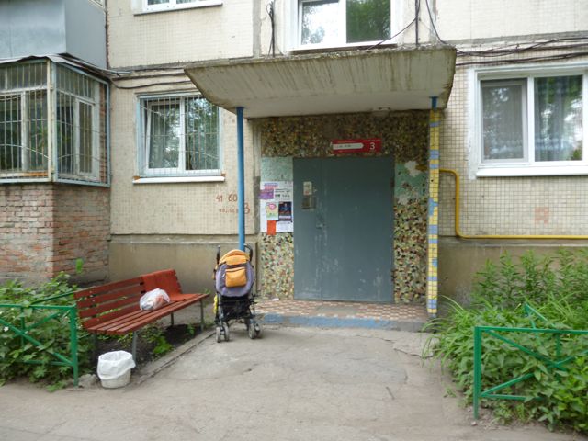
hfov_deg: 63.4
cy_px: 220
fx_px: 476
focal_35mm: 28
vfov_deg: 49.7
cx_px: 294
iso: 100
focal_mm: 5
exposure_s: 1/60
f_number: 3.1
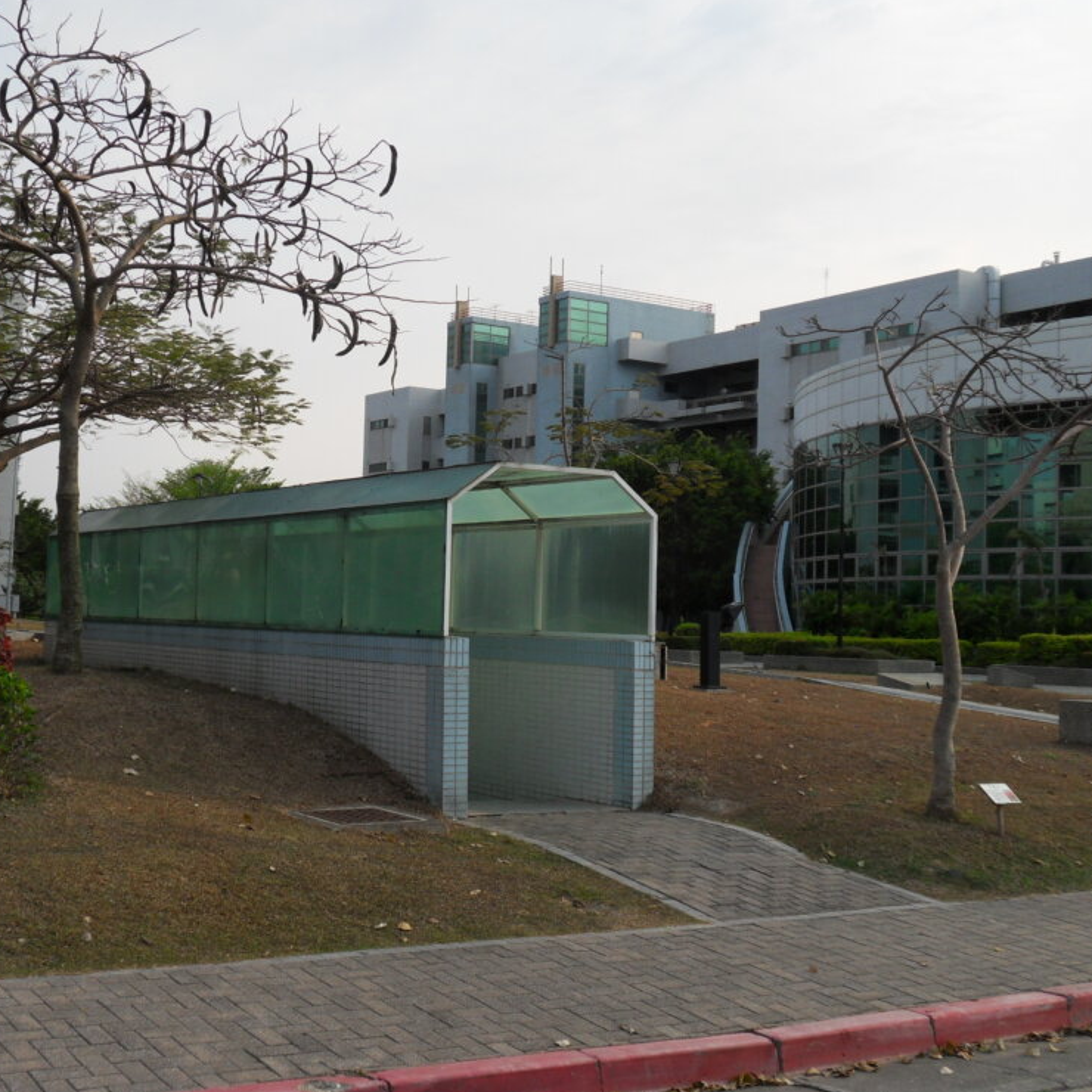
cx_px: 364
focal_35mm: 43
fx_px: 1535
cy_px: 546
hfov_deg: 38.7
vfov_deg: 39.2
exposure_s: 1/500
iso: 80
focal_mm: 6.3
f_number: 3.9
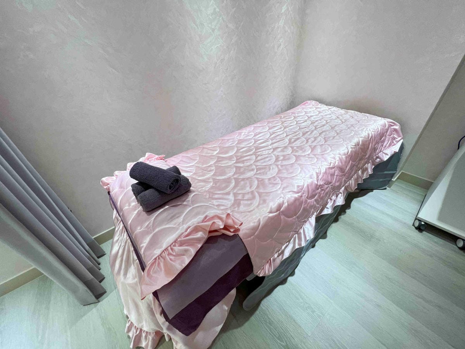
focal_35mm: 13
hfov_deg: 106.2
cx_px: 232
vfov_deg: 89.9
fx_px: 175
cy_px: 174
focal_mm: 1.57
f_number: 1.8
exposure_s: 1/120
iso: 125
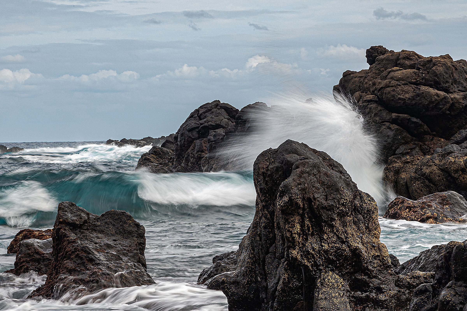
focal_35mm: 157
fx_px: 2036
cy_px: 156
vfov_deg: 8.7
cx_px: 234
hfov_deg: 13.1
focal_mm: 105
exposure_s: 1/8
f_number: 22
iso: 50
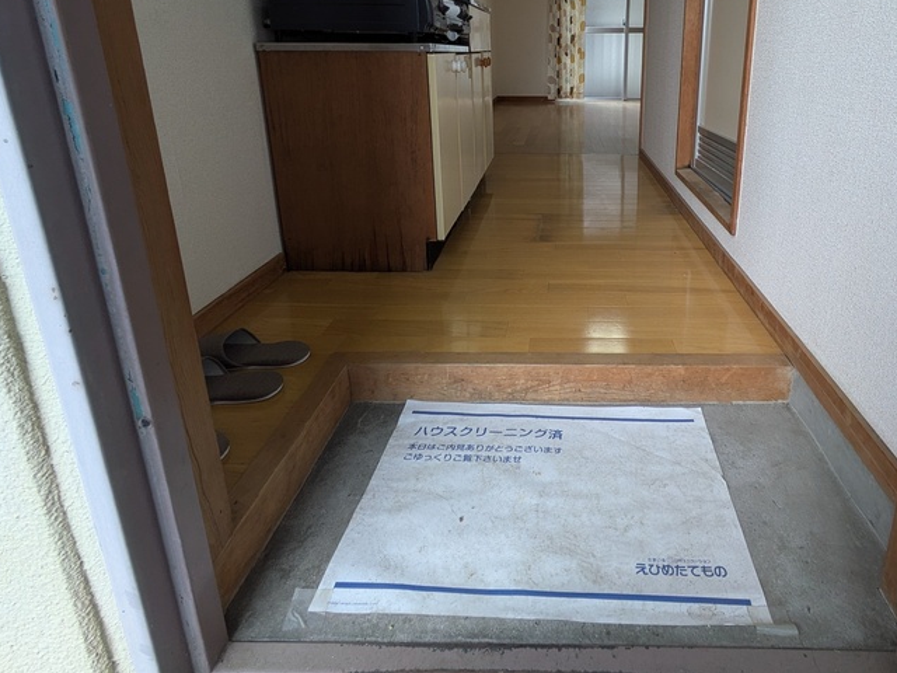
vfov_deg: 60.9
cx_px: 551
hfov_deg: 77.8
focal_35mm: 21
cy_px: 192
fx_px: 544
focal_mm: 1.83
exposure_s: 1/100
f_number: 2.2
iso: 57
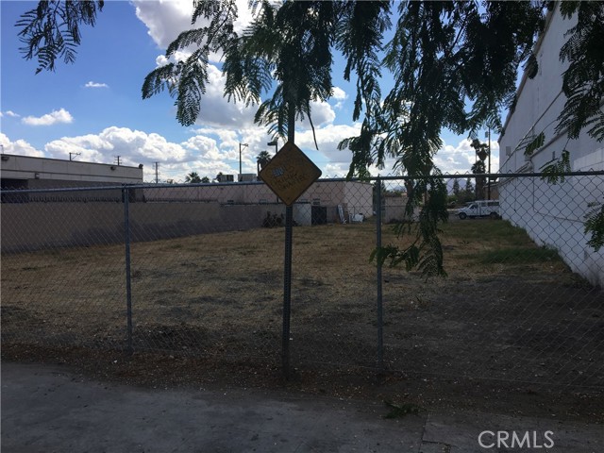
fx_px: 506
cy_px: 226
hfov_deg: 61.7
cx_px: 302
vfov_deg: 48.2
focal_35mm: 29
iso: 25
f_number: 2.2
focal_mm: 4.15
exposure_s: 1/1972
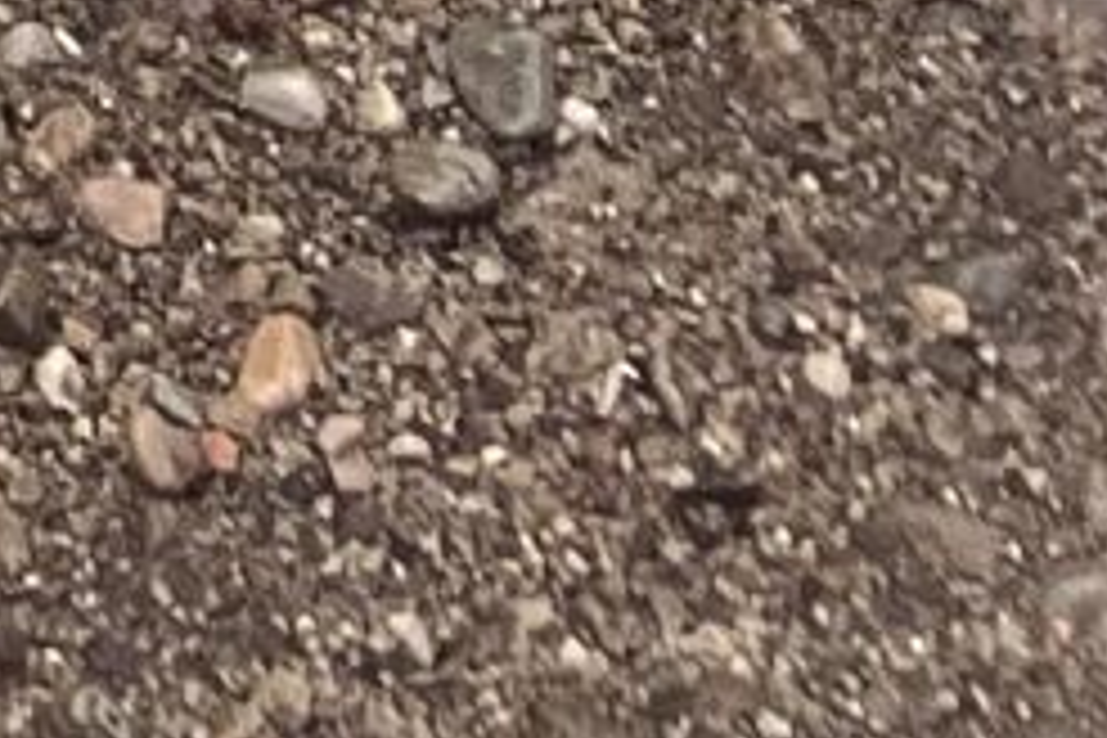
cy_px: -4842
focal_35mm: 281
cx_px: -2236
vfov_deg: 3.6
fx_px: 8640
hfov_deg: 6.6
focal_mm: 5.7
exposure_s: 1/674
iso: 50
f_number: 1.5
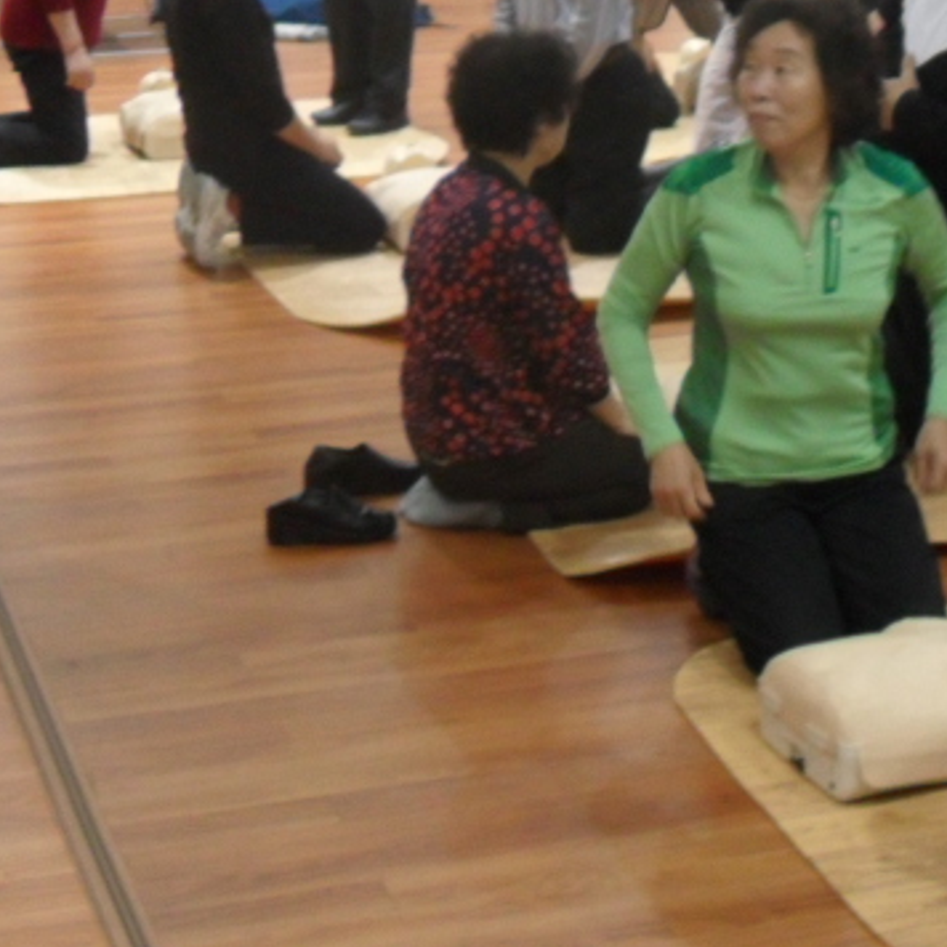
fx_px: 2755
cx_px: 963
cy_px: 114
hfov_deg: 18.9
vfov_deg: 19.2
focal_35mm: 89
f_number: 2.8
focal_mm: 6.2
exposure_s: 1/20
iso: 200
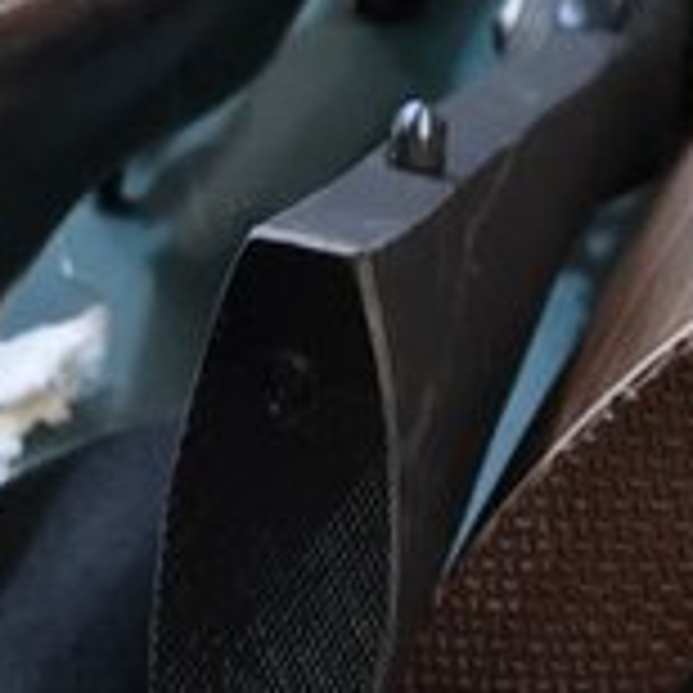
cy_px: 2171
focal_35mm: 200
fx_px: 4530
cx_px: 673
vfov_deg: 7.5
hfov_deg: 8.7
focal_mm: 6.3
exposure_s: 1/120
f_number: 1.7
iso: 640
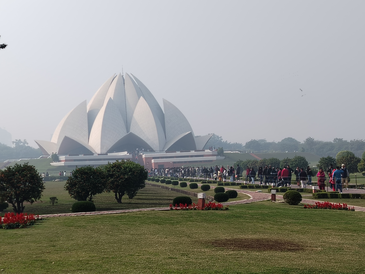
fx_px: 706
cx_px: 182
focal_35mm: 67
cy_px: 137
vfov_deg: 21.9
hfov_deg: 29.0
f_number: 1.75
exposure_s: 1/804
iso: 100
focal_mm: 5.25
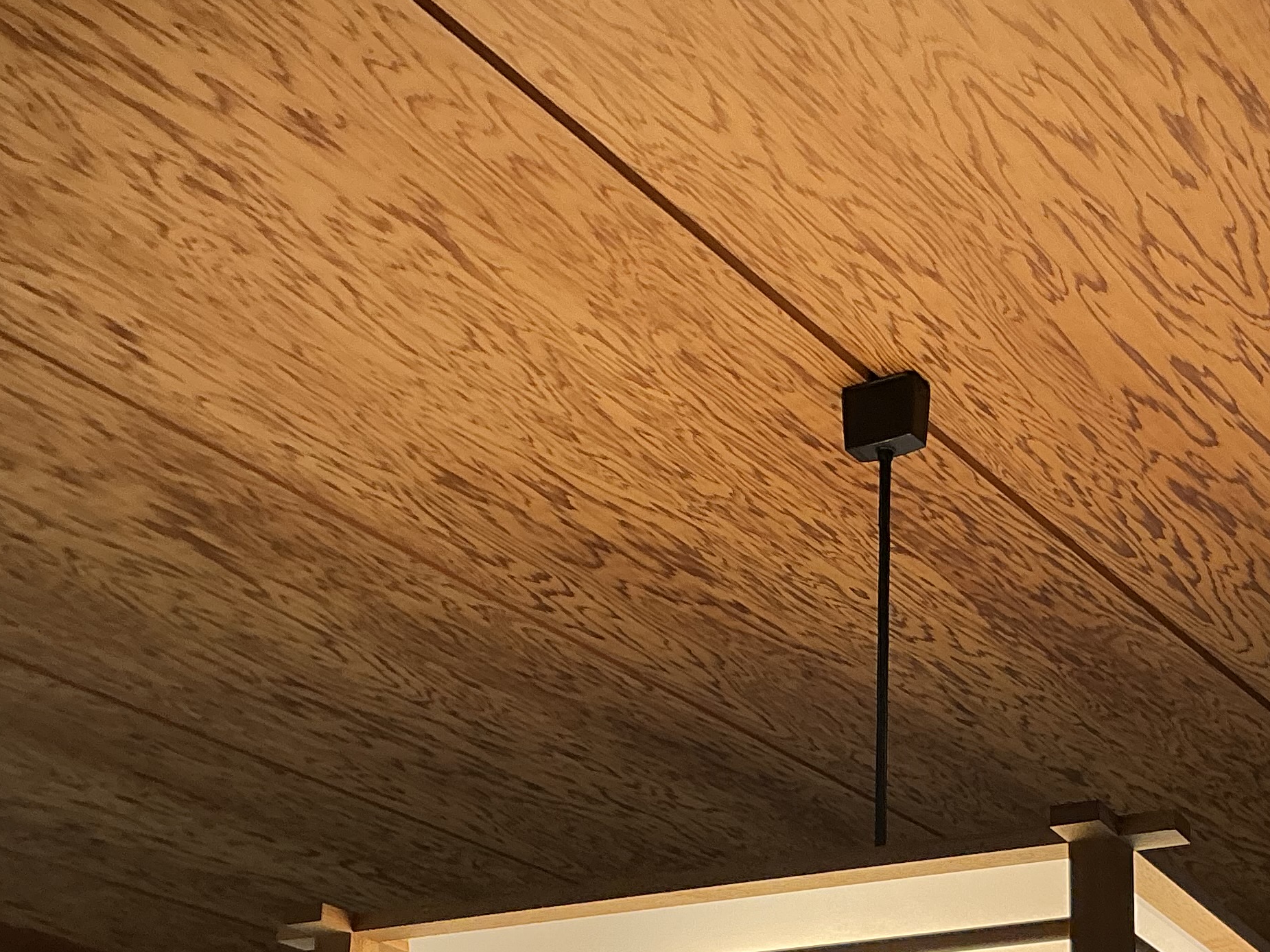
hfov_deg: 31.3
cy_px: 901
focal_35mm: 61
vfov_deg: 23.2
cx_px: 885
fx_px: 2238
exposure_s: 1/201
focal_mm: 3
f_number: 1.8
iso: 20
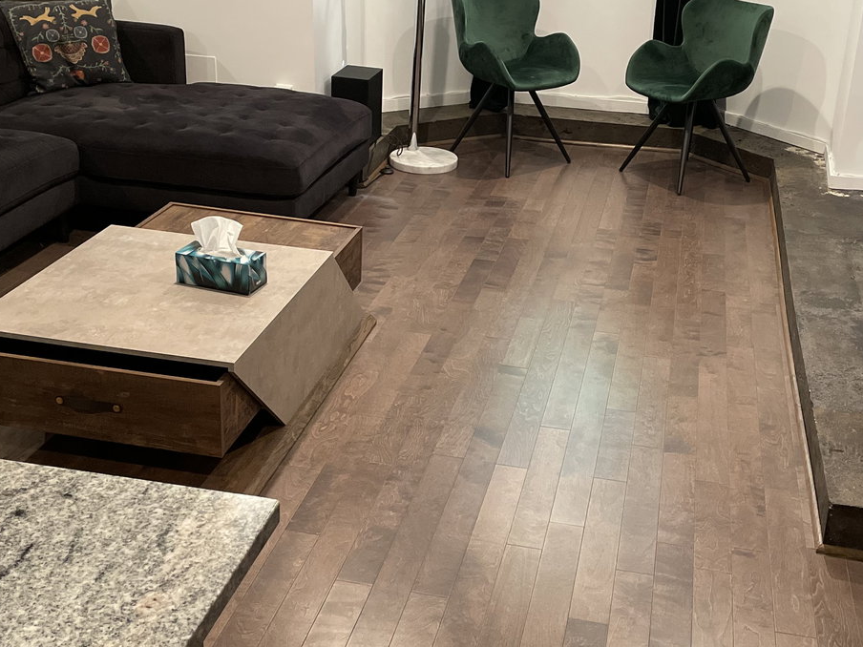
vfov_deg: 31.5
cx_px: 459
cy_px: 282
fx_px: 1147
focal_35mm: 46
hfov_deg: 41.2
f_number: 1.6
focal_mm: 4.2
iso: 320
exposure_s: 1/60
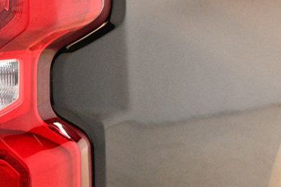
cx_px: 12
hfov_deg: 16.8
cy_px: 119
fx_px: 936
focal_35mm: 120
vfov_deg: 11.4
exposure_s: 1/100
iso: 3200
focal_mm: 27
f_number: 4
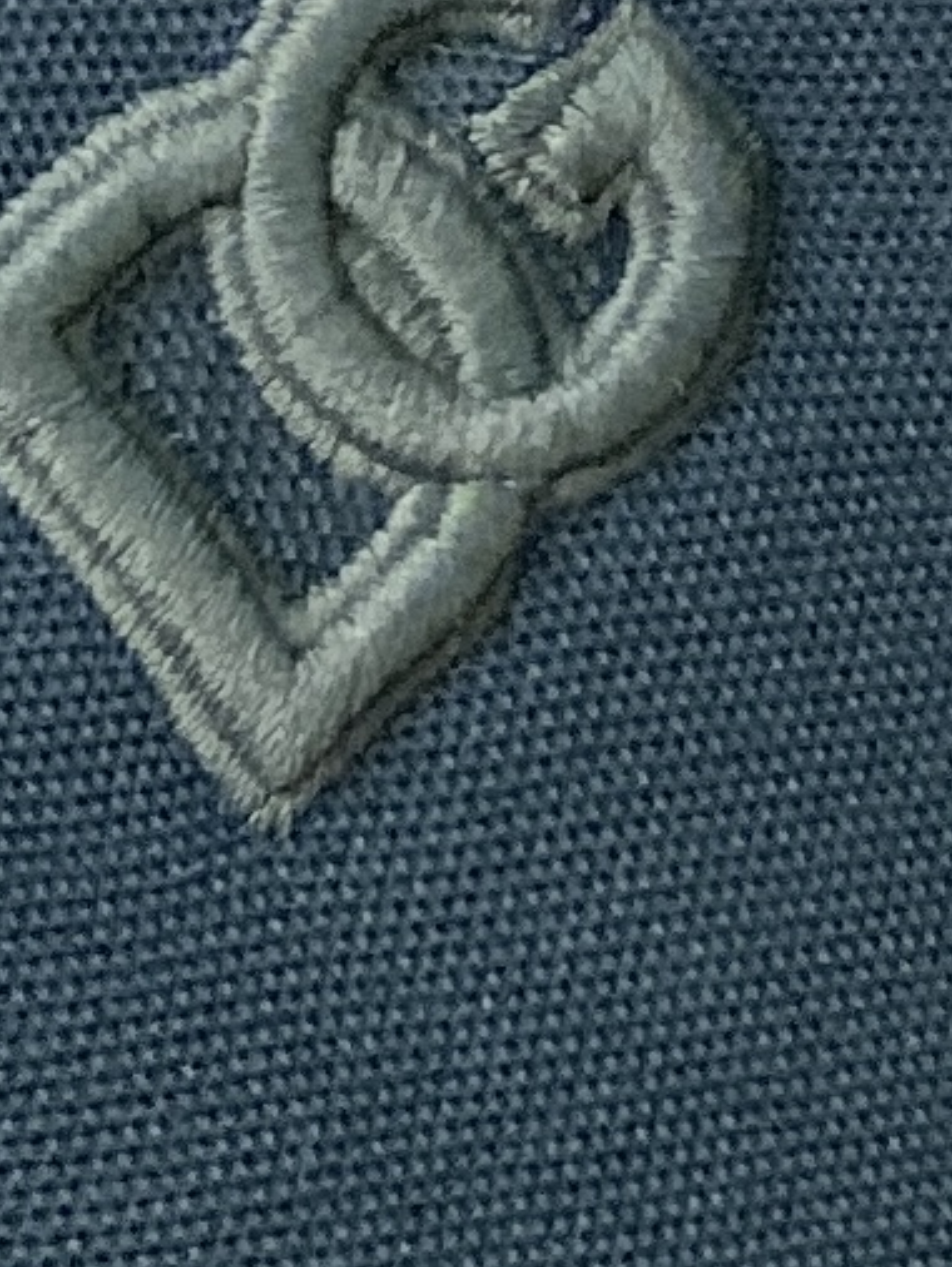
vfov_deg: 40.7
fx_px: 1685
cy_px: 413
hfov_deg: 31.4
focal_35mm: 46
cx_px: 351
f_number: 1.8
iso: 125
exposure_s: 1/121
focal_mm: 4.25
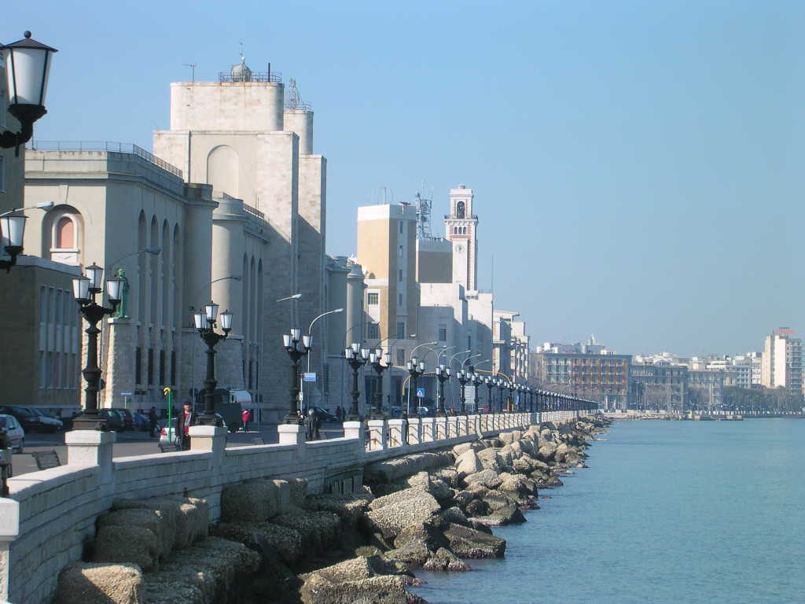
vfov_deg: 13.3
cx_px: 402
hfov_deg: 17.7
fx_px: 2581
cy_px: 302
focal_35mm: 111
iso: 100
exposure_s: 1/332
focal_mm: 16.8
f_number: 4.8
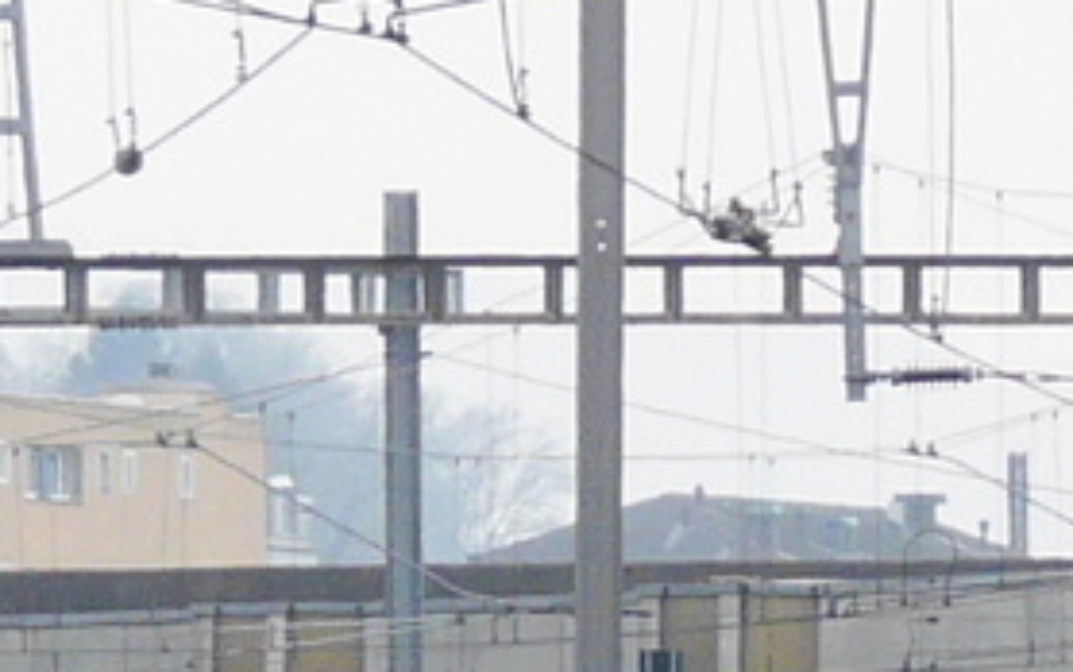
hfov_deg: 3.7
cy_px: 1058
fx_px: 16383
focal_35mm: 560
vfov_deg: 2.3
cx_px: 1362
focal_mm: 24.2
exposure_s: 1/250
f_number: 4
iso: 100
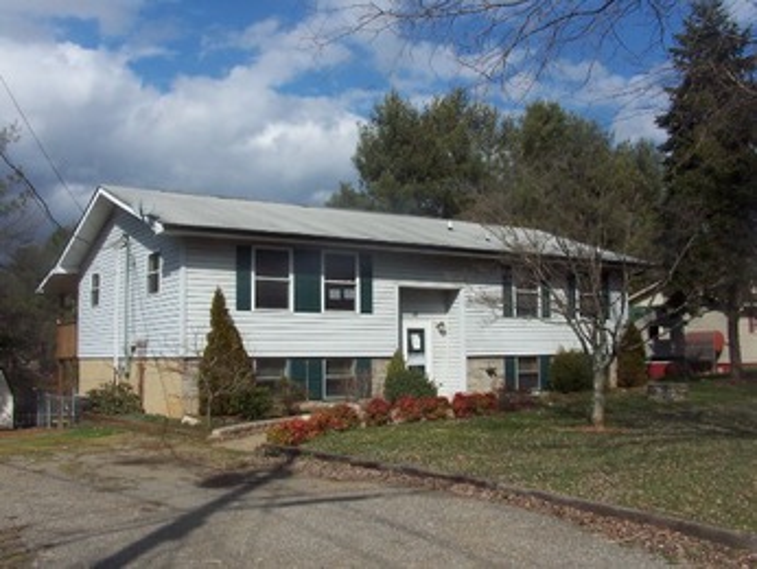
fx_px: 832
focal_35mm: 38
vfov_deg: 37.8
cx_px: 378
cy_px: 284
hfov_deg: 48.9
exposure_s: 1/750
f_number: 5.6
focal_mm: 6.3
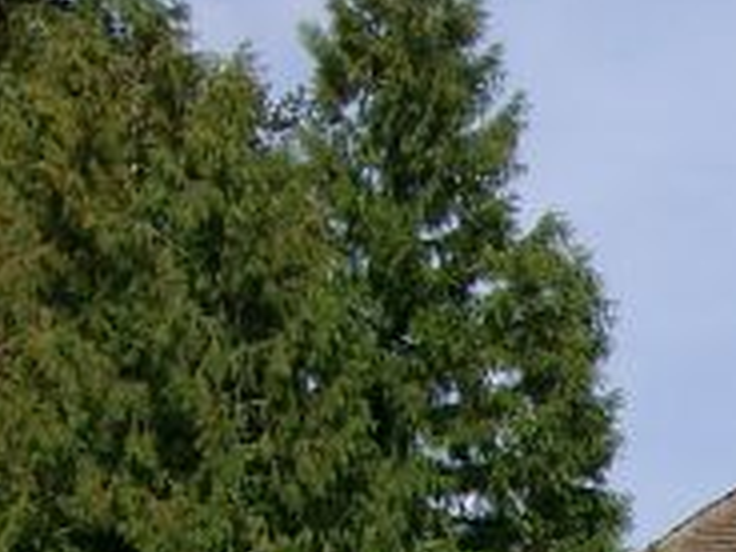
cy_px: 1108
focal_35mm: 230
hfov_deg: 8.3
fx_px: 4890
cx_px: 1372
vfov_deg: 6.3
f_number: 4
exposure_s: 1/795
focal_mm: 11.05
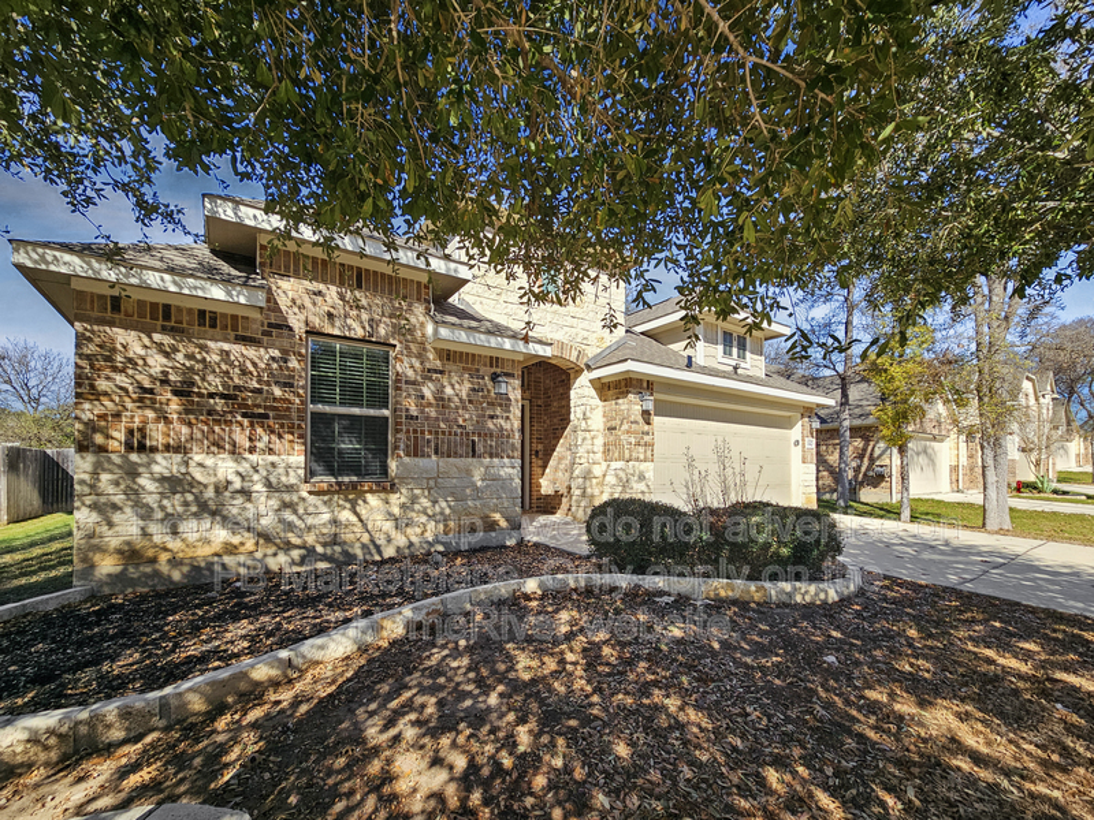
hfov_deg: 106.2
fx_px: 411
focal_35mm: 13
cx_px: 547
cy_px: 410
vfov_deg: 89.9
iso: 50
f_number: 2.2
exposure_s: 1/1100
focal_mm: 2.2
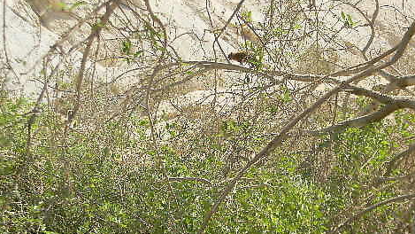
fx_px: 671
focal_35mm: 61
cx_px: 281
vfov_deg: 19.7
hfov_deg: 34.0
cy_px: 140
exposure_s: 1/505
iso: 80
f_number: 3.8
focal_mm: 7.3
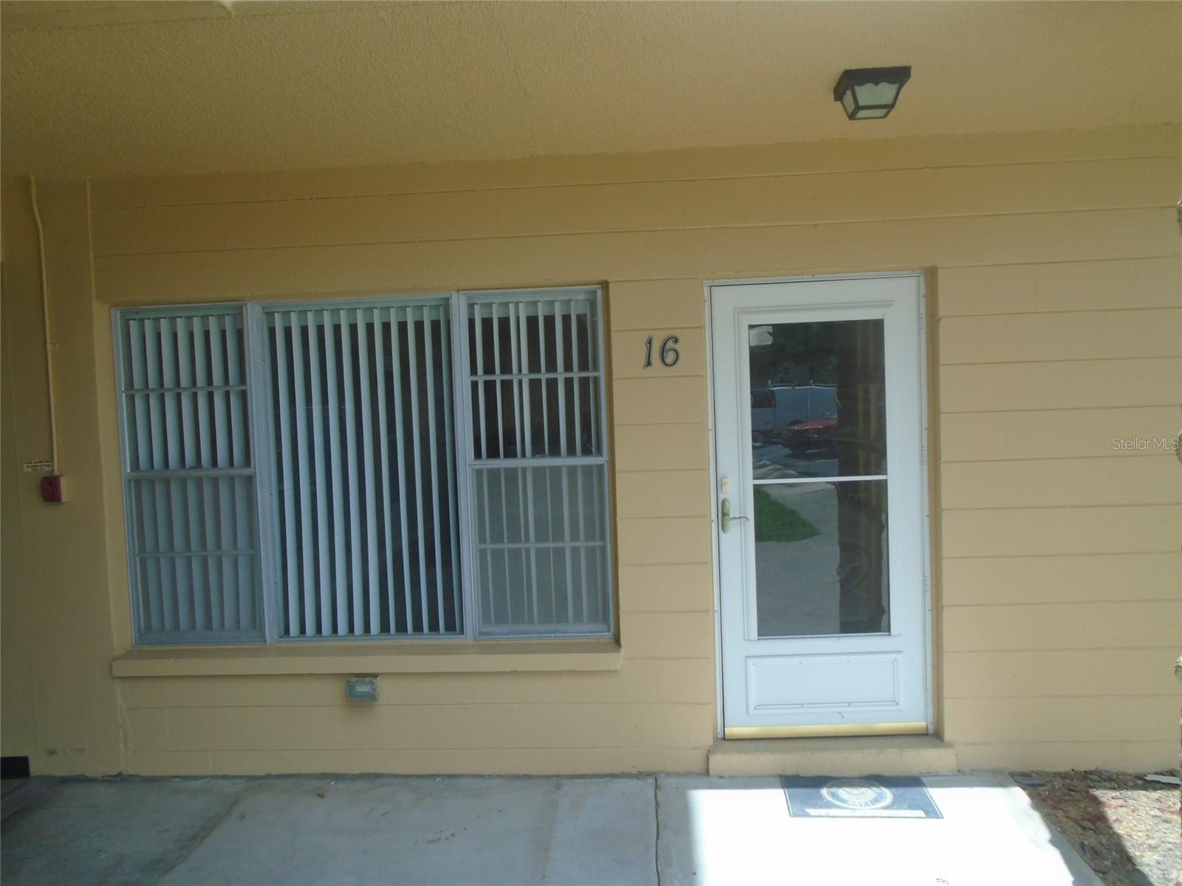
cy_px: 443
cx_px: 591
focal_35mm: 26
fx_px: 888
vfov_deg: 53.1
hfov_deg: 67.3
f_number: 3.2
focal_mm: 4.6
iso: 100
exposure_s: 1/500
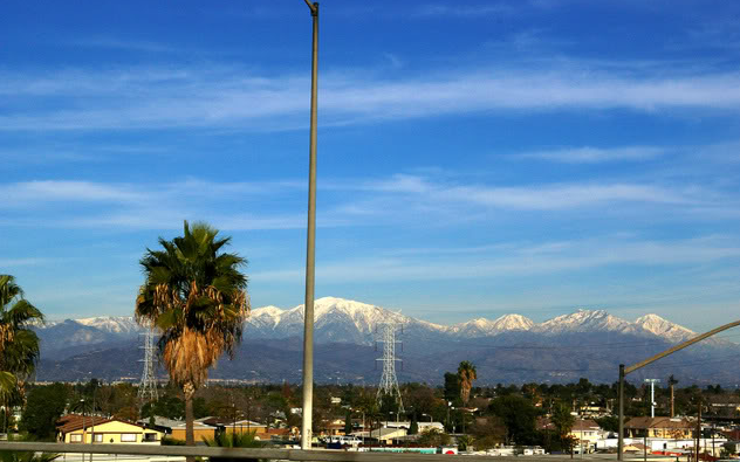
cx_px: 374
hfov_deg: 30.8
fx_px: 1341
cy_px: 244
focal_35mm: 67
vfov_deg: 19.6
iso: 800
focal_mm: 43
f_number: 11
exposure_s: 1/1500
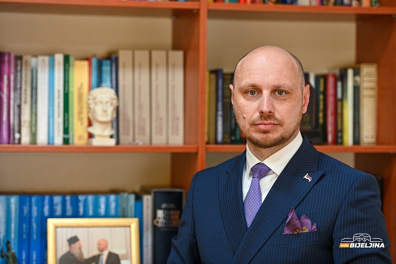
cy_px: 132
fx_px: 1275
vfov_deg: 11.8
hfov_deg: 17.7
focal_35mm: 116
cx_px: 198
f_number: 2.8
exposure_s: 1/250
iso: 800
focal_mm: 116
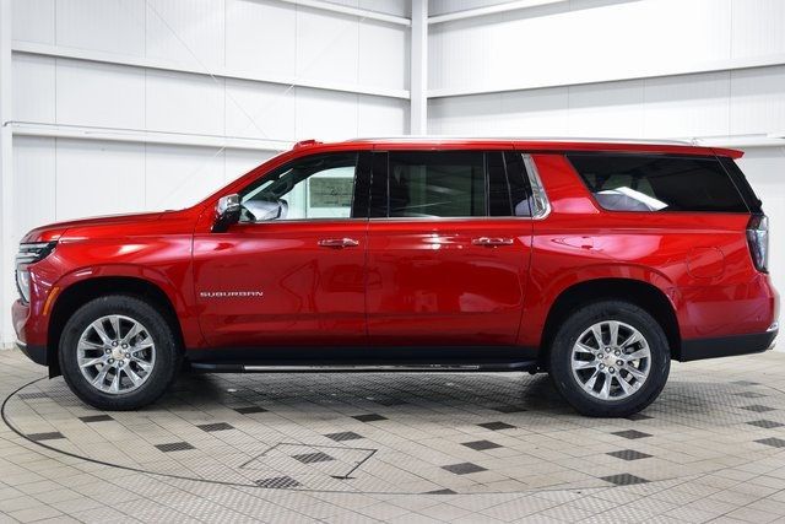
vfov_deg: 28.1
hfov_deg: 41.1
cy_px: 262
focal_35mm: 48
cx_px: 392
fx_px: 1047
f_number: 6.3
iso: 640
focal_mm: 32
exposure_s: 1/15
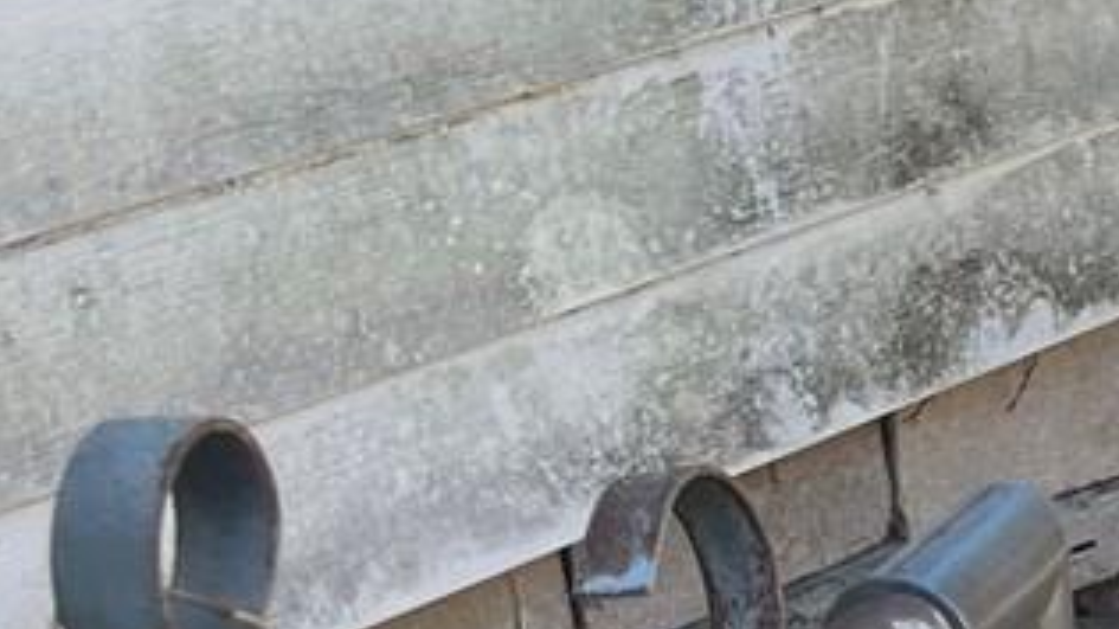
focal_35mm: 144
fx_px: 4272
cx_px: 2323
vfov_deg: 8.4
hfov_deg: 12.8
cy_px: 281
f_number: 1.6
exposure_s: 1/522
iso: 50
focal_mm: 5.1
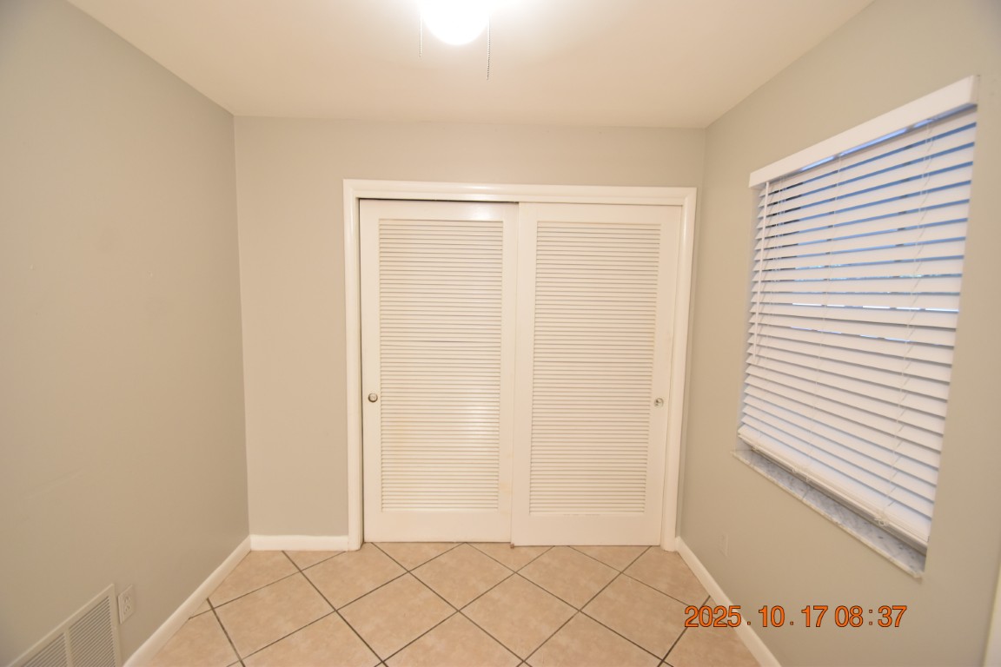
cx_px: 500
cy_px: 334
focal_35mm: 15
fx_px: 417
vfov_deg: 77.3
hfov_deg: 100.4
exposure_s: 1/20
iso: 800
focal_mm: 10
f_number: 3.5
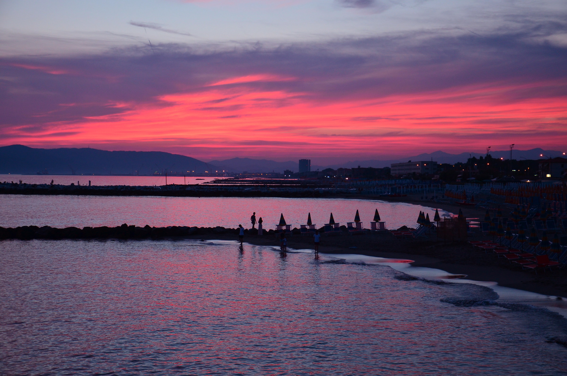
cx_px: 284
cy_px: 188
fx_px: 943
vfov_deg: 22.5
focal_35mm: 60
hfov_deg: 33.5
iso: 450
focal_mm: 40
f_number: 4.5
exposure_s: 1/60
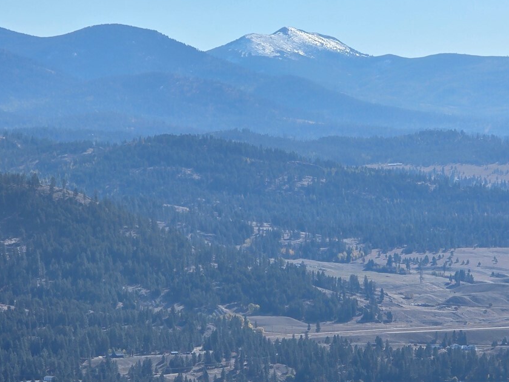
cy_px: 316
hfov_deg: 9.0
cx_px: 298
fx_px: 3220
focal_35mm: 219
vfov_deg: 6.8
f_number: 3.4
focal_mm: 18.6
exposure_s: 1/1732
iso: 64
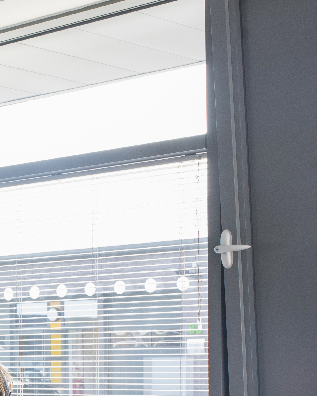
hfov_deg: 12.3
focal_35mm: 113
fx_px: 1325
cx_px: -291
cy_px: 358
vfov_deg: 16.8
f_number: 10
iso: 400
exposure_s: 1/40
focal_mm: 35
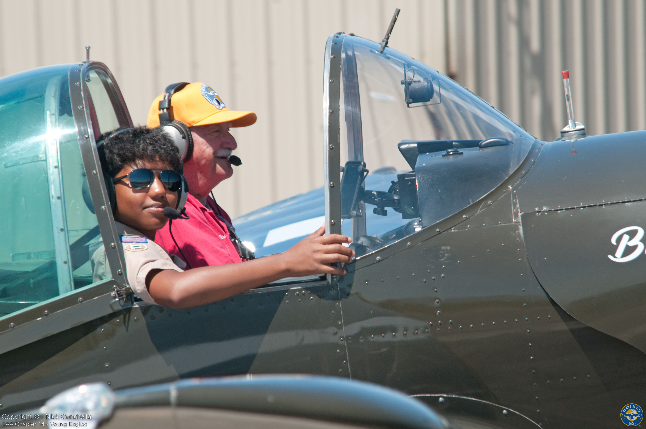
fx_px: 5377
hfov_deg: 6.9
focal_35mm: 300
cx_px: 323
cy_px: 214
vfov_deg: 4.6
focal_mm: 200
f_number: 7.1
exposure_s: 1/200
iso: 200
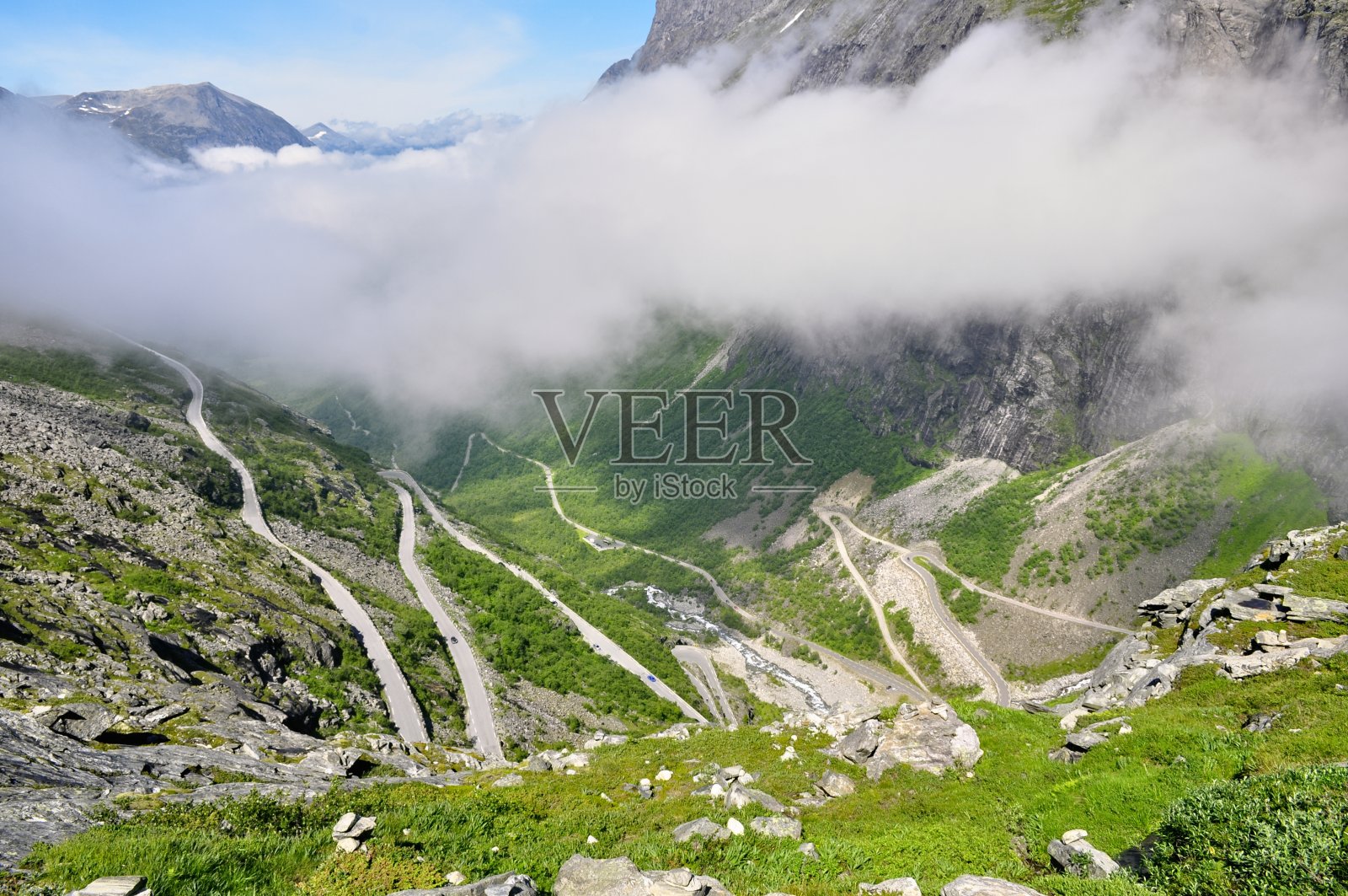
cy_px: 448
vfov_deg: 47.8
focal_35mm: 27
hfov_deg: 67.4
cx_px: 674
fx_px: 1010
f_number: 11
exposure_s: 1/350
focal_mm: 18
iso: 200
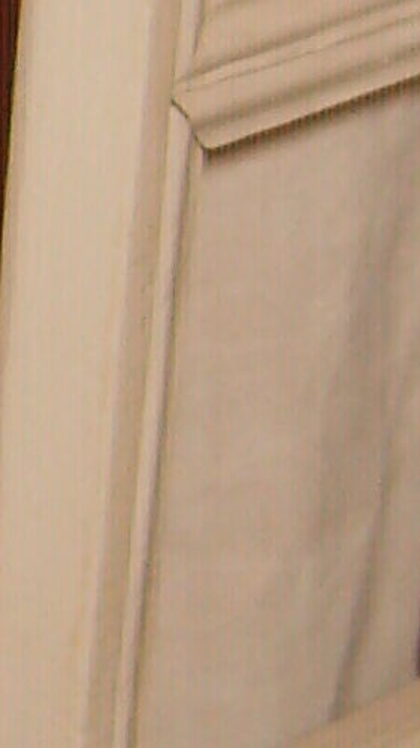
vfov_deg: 8.7
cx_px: -610
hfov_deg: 4.7
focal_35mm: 249
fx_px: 4933
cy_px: 431
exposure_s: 1/30
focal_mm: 7.4
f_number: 2.8
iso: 100
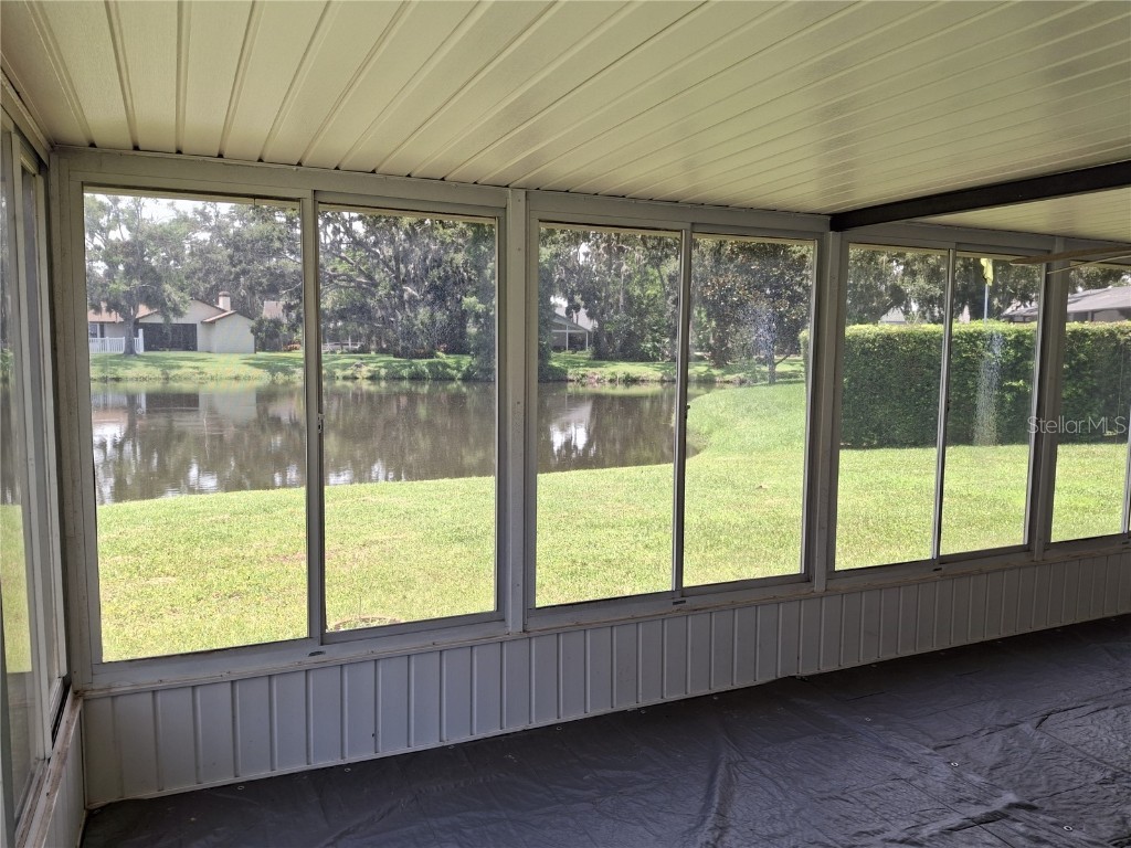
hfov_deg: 69.4
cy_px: 424
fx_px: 817
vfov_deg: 54.9
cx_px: 566
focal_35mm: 25
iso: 25
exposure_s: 1/104
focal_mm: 4.69
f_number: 1.8
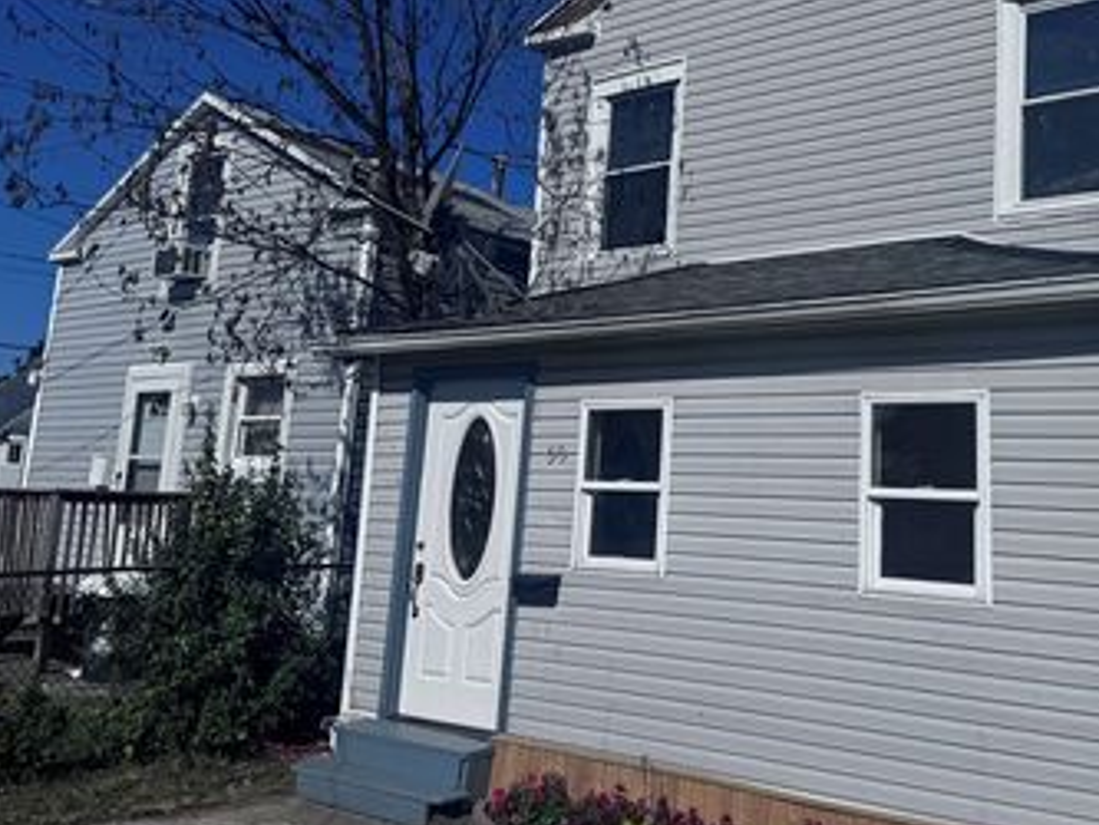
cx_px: 736
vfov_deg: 39.4
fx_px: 1143
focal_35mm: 36
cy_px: 299
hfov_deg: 50.4
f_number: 1.78
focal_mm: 6.76
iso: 80
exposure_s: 1/12346
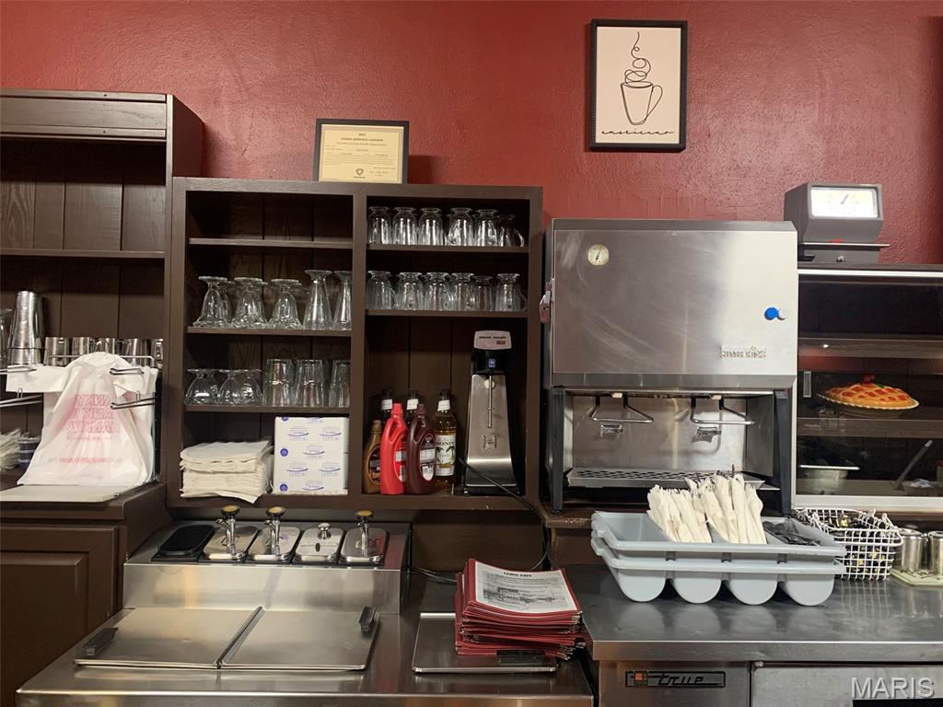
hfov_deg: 67.3
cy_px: 354
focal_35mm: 26
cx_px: 472
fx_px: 708
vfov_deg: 53.1
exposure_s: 1/40
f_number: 1.8
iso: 250
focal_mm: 4.25
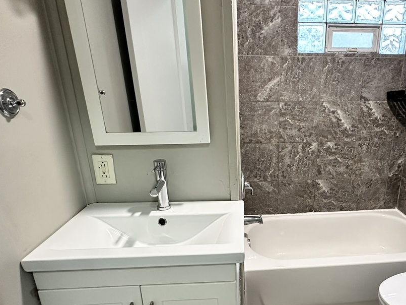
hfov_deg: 67.5
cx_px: 271
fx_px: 293
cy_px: 181
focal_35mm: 25
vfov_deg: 54.5
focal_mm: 2.22
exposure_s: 1/60
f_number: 2.2
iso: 320
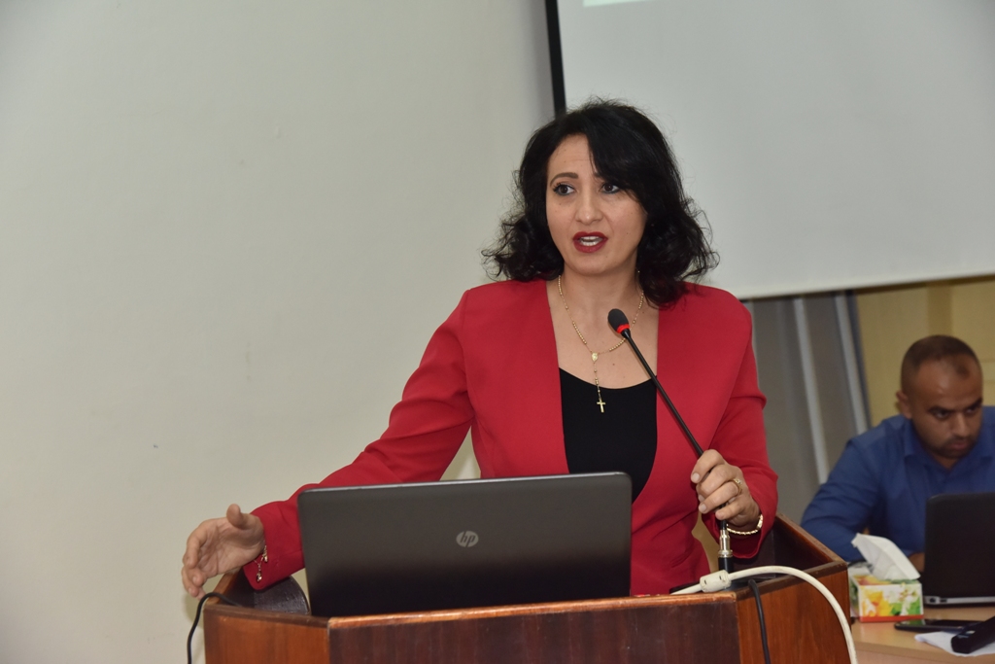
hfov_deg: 30.5
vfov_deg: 20.6
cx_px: 498
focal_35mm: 66
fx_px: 1824
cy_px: 332
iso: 1600
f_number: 5.6
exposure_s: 1/200
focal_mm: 66
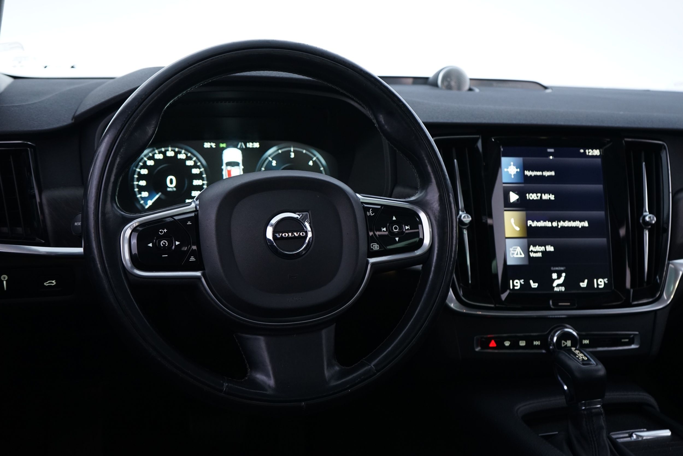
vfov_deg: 34.2
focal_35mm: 39
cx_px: 342
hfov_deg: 49.6
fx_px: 740
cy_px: 228
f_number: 5.6
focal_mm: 39
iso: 1000
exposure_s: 1/6
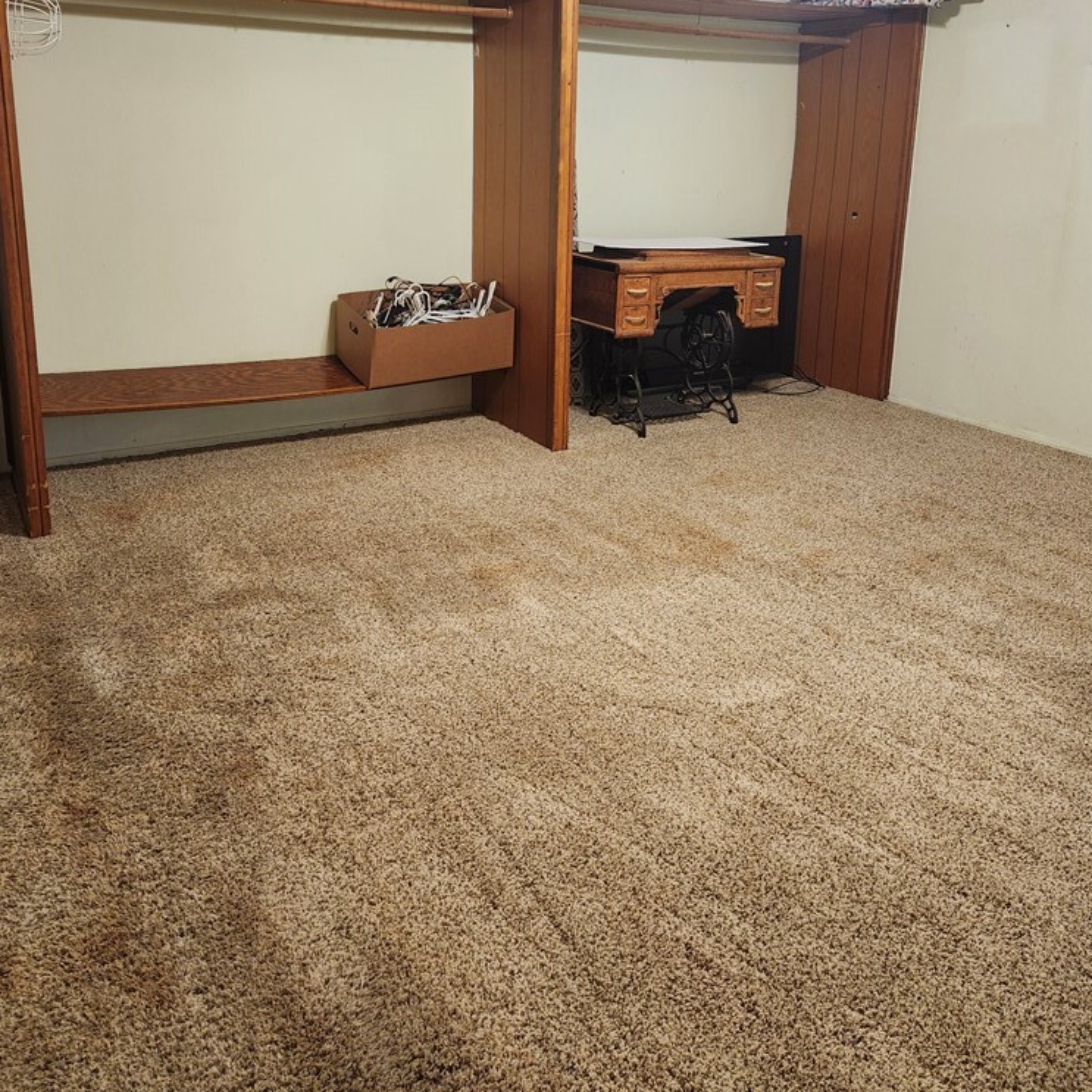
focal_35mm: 28
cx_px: 536
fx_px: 999
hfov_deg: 57.3
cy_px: 382
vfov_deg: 56.3
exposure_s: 1/60
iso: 640
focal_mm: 5.54
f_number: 1.8
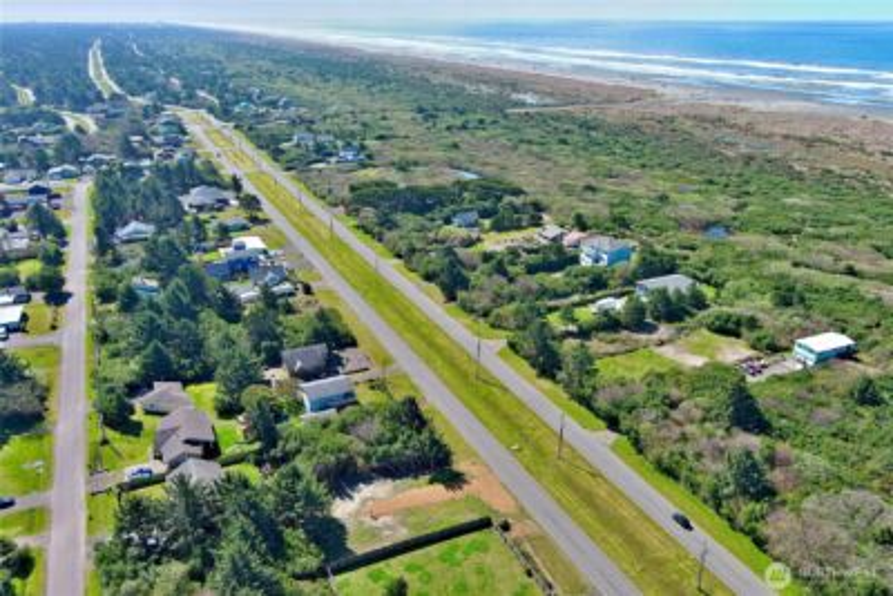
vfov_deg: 45.0
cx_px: 446
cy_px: 298
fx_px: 720
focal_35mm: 29
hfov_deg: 63.6
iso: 100
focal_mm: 10.57
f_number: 2.8
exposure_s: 1/851
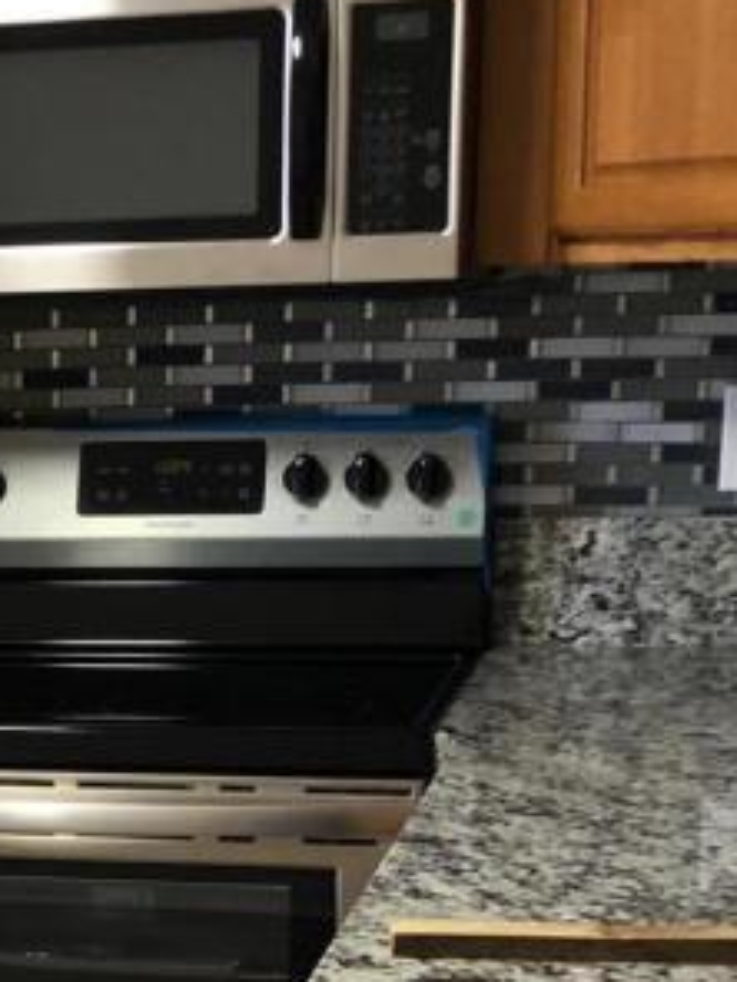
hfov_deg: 14.4
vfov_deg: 19.6
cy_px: 1018
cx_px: -292
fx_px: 2754
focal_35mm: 97
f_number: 1.8
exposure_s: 1/15
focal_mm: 4
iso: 50
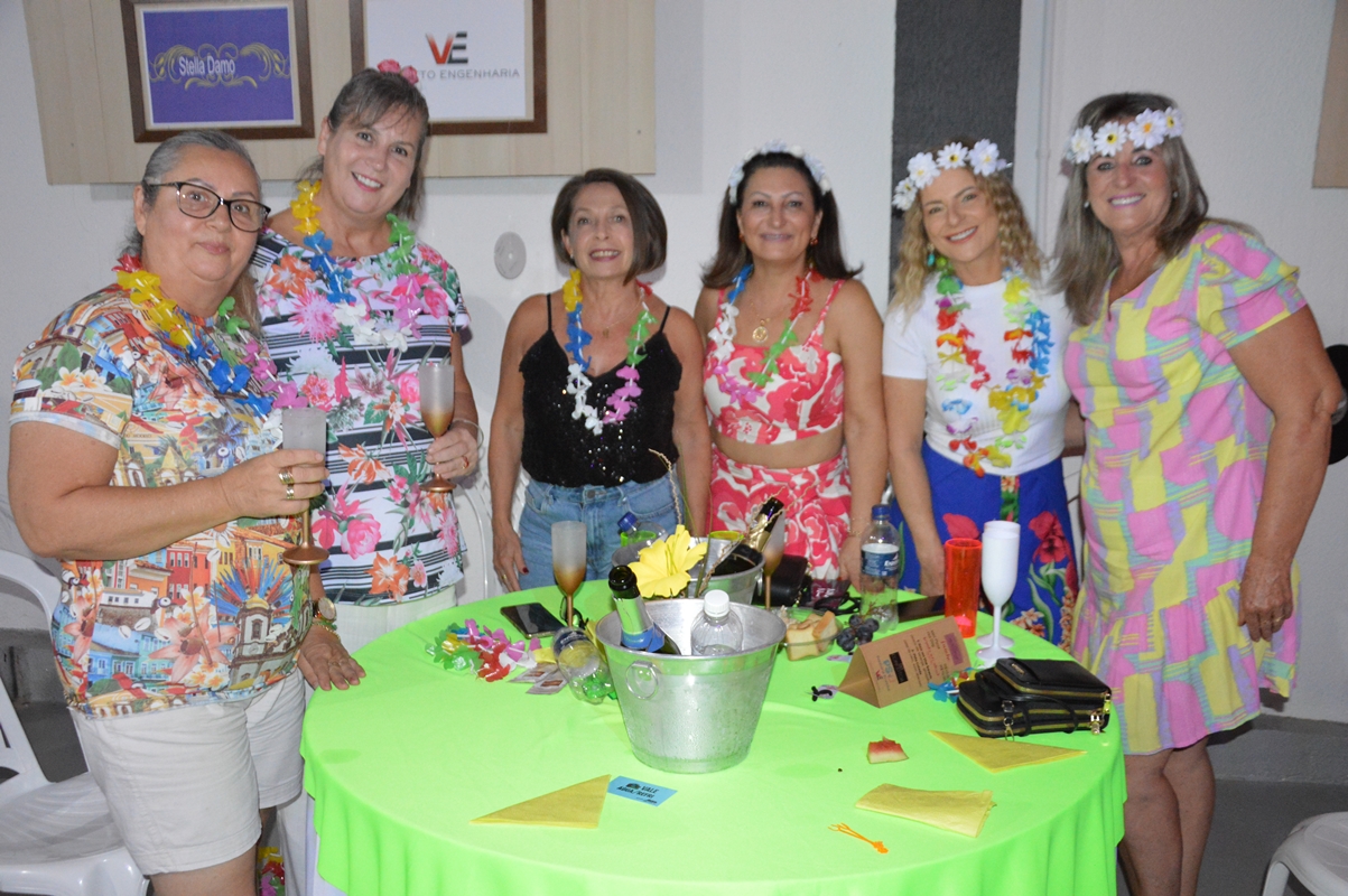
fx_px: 1179
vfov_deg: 41.6
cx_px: 674
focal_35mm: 32
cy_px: 448
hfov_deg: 59.5
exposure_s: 1/60
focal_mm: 21
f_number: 3.8
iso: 3200
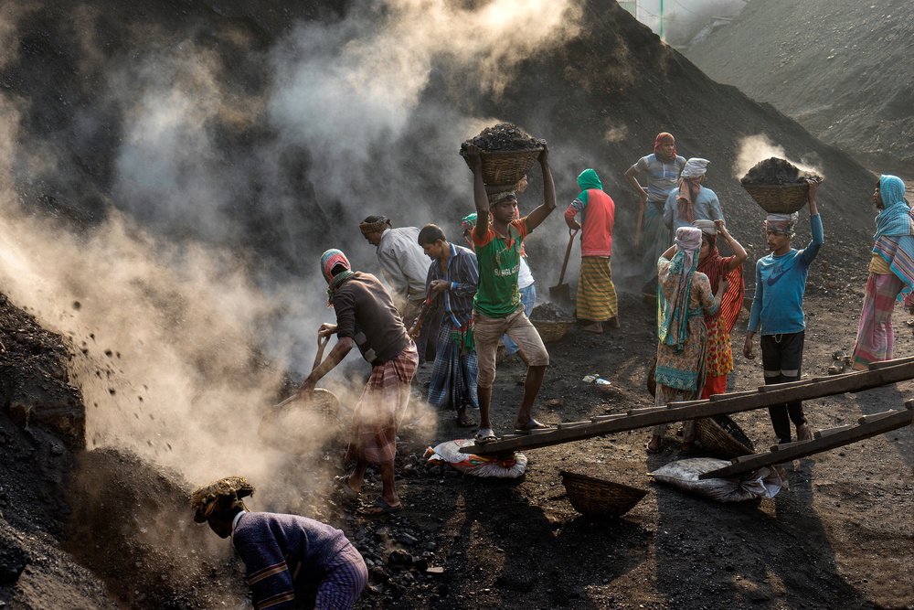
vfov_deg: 24.6
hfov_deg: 36.2
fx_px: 1396
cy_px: 305
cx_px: 457
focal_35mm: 55
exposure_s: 1/125
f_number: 7.1
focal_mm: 55
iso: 100
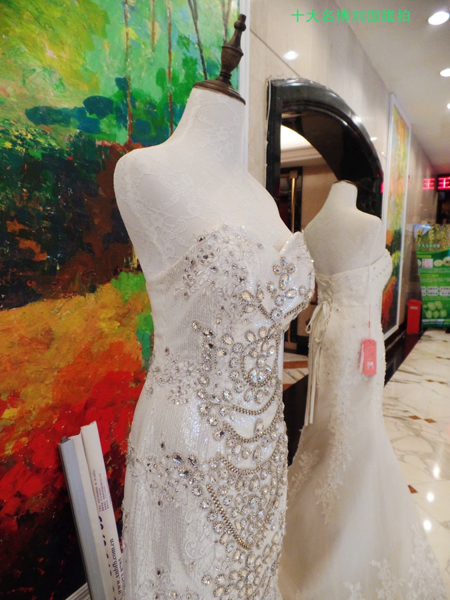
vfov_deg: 73.9
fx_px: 399
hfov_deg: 58.9
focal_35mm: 23
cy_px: 300
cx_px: 225
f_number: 2.8
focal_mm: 4.1
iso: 320
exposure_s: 1/30
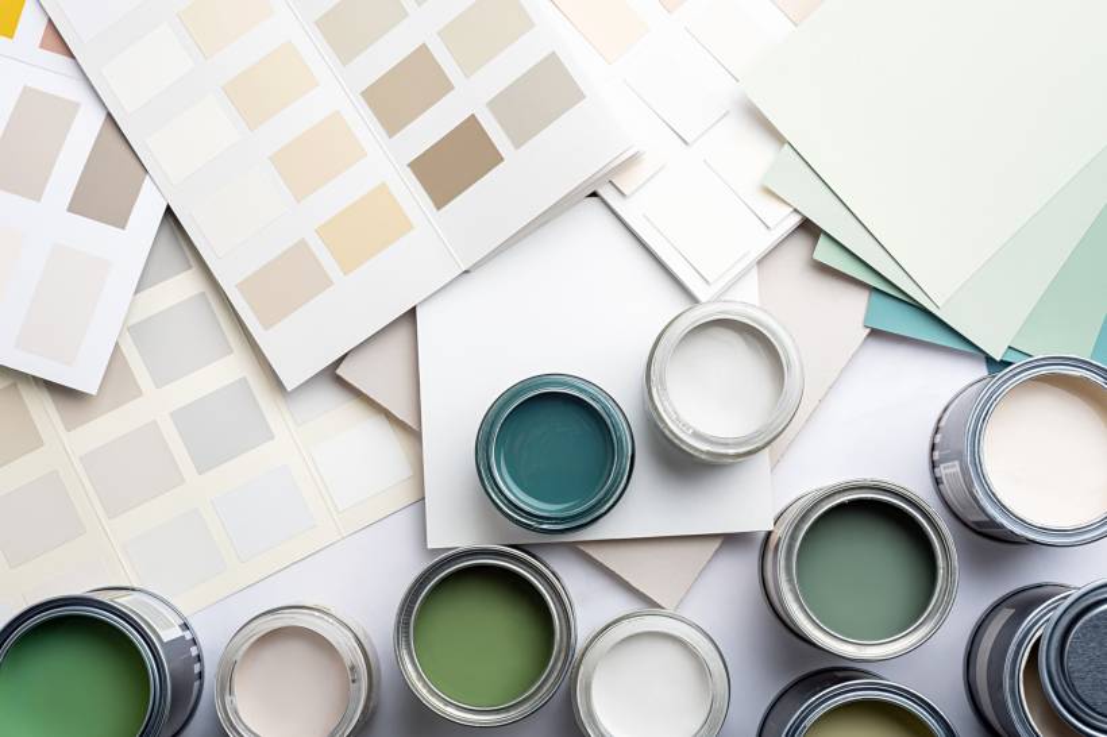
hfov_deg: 39.6
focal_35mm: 50
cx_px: 554
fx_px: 1537
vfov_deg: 27.0
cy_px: 368
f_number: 11
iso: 100
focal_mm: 50
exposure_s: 1/160
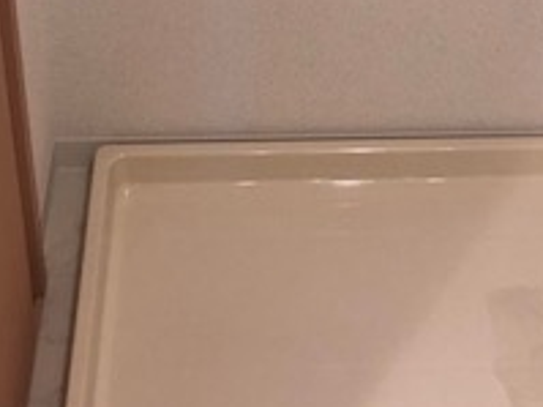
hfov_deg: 21.5
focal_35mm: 90
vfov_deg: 15.6
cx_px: 447
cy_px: -123
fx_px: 1411
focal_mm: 3.99
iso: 32
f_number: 1.8
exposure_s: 1/33
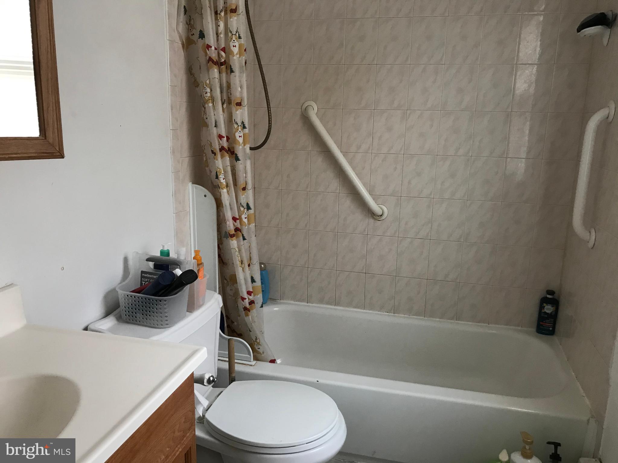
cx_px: 309
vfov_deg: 49.7
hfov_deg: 63.4
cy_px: 232
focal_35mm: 28
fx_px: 500
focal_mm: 3.99
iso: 40
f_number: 1.8
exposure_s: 1/17
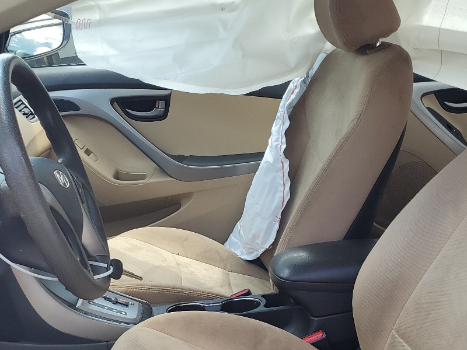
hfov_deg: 36.6
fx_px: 702
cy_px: 276
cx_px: 170
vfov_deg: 27.5
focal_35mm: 52
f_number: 1.5
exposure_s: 1/256
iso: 50
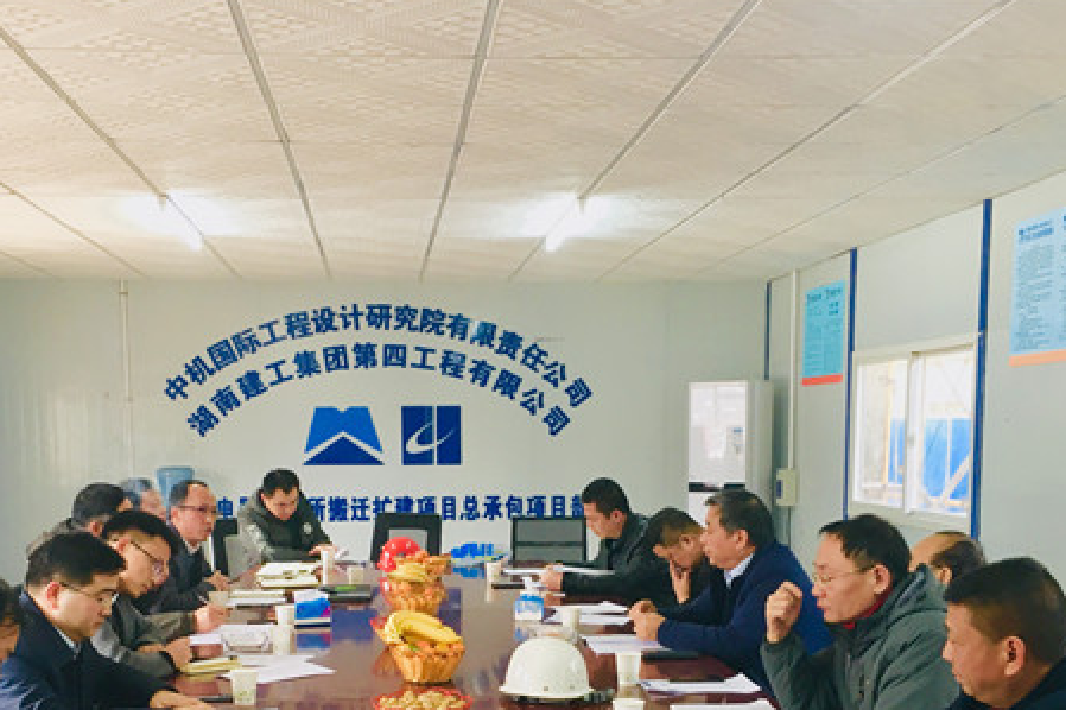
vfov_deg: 27.8
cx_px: 465
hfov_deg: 41.8
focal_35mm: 47
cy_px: 614
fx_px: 1391
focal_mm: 4.15
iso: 80
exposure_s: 1/33
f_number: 2.2
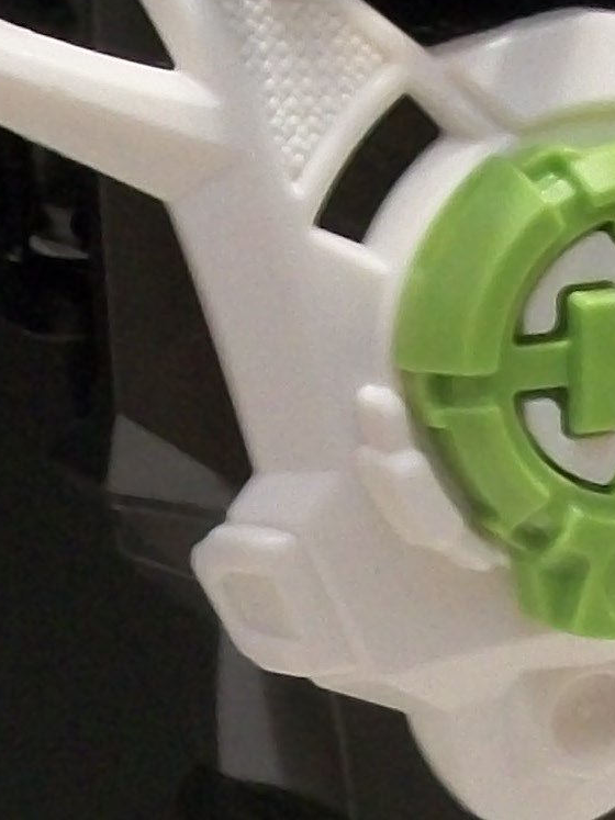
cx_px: 388
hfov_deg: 9.4
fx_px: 3720
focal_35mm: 157
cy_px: 873
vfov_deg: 12.4
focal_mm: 5.7
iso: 163
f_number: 2.9
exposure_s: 1/8
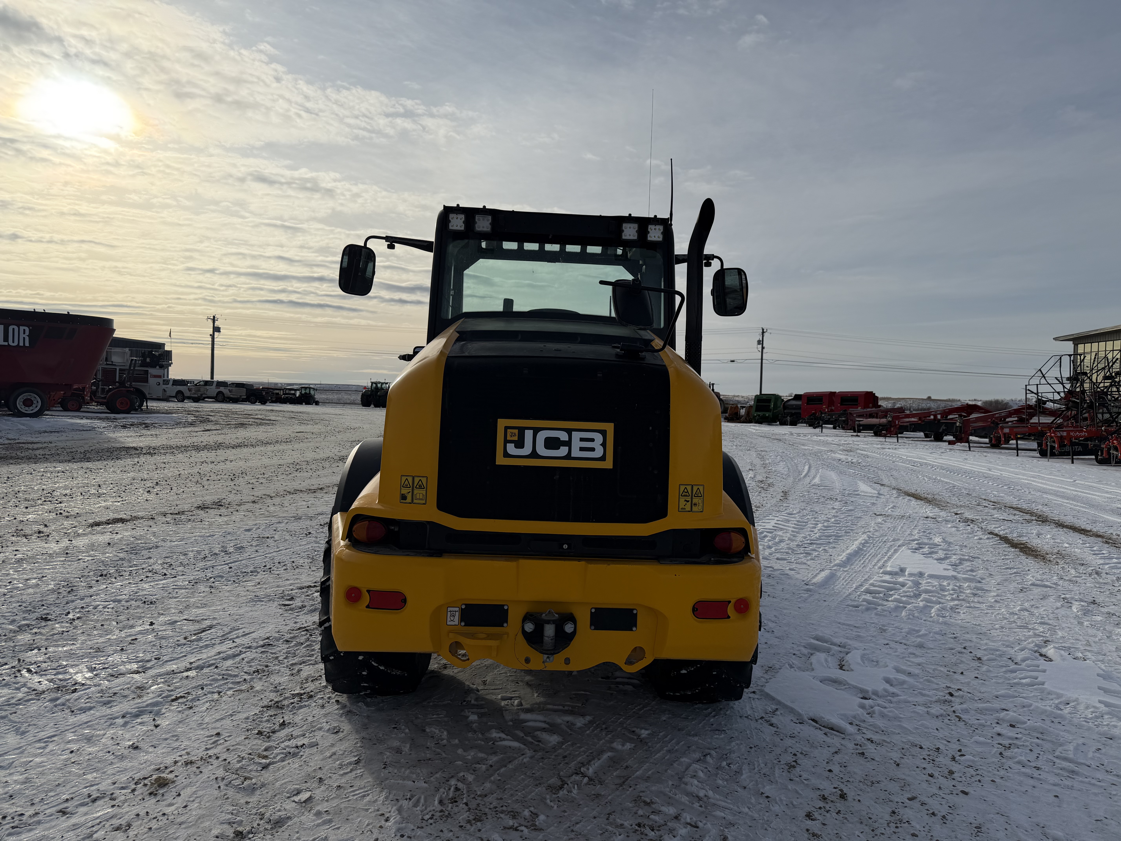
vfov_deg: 56.8
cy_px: 420
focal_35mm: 24
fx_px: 777
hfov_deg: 71.6
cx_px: 560
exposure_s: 1/14286
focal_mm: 6.76
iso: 80
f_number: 1.78
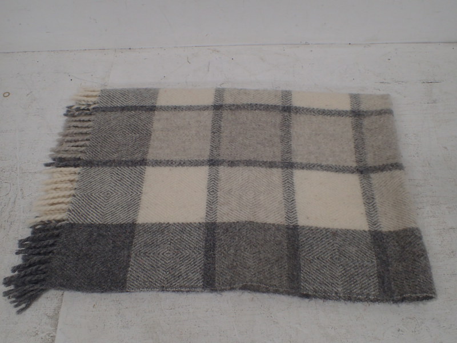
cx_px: 228
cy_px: 172
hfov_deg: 60.0
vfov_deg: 46.8
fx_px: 396
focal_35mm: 30
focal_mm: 5.5
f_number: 2.3
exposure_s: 1/125
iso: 200
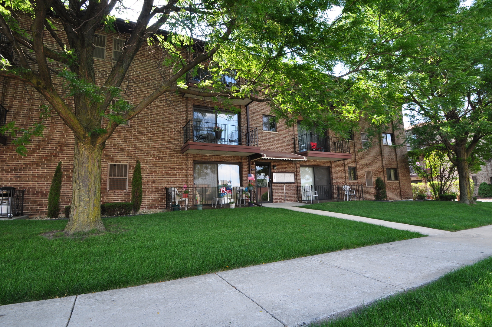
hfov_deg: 92.5
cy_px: 164
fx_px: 235
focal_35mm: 17
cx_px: 246
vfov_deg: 69.5
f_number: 9
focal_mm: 11.5
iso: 400
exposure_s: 1/125
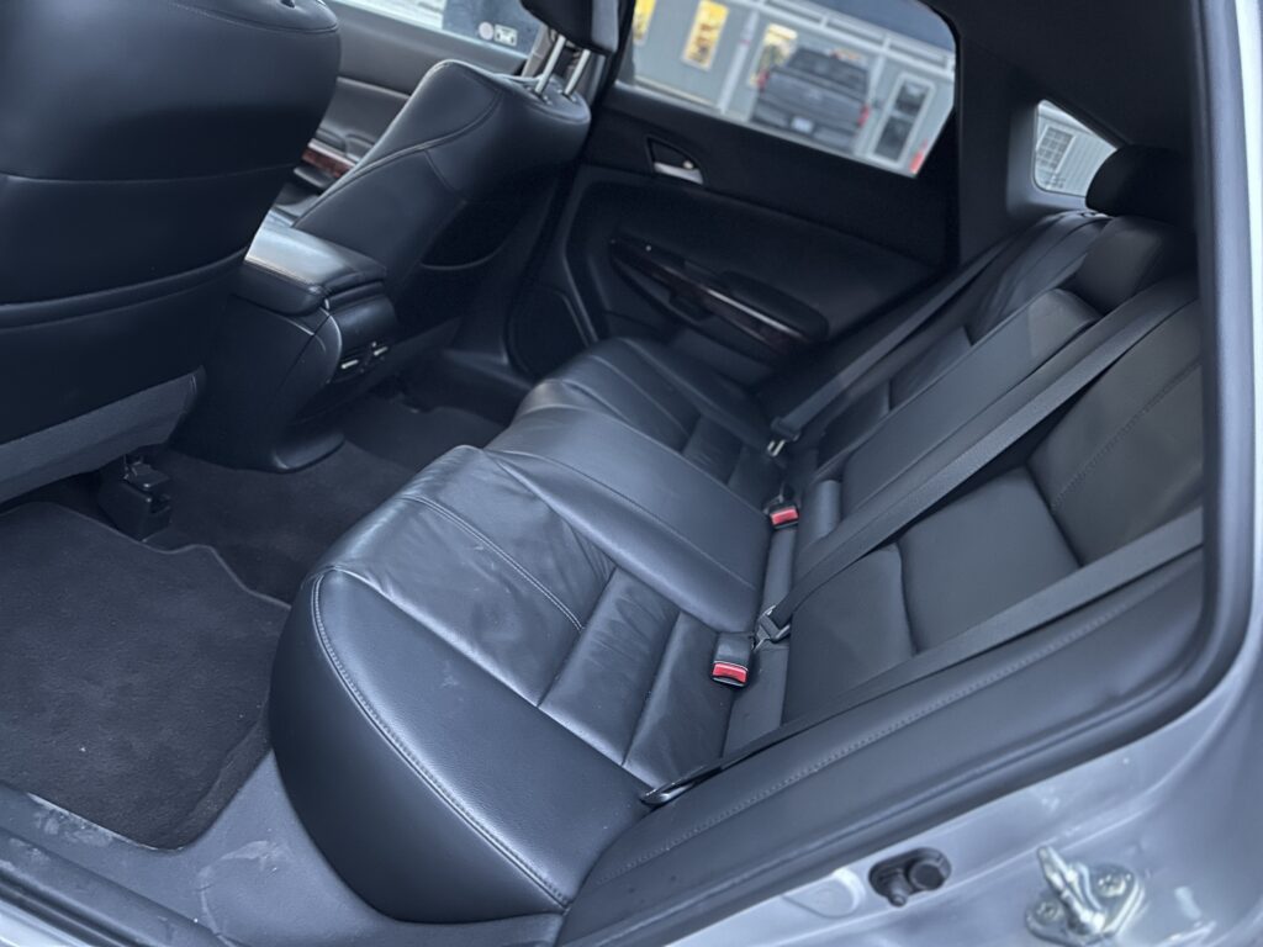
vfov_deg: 56.8
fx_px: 876
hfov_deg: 71.6
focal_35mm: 24
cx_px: 632
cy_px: 474
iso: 2000
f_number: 1.78
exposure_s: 1/24
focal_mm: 6.86
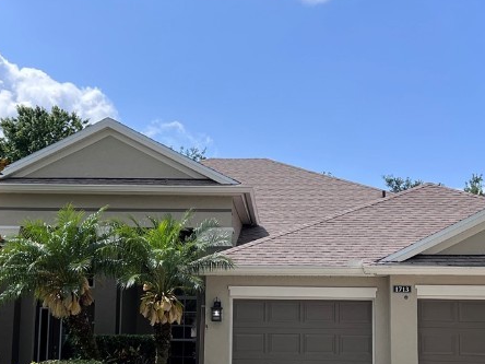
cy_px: 255
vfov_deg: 24.2
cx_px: 232
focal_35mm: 60
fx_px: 841
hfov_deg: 32.2
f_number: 1.5
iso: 50
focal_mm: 5.7
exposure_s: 1/6211
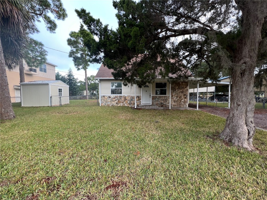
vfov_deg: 89.9
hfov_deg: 106.2
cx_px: 134
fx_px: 100
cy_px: 100
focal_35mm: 13
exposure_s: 1/122
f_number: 1.8
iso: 50
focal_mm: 1.57
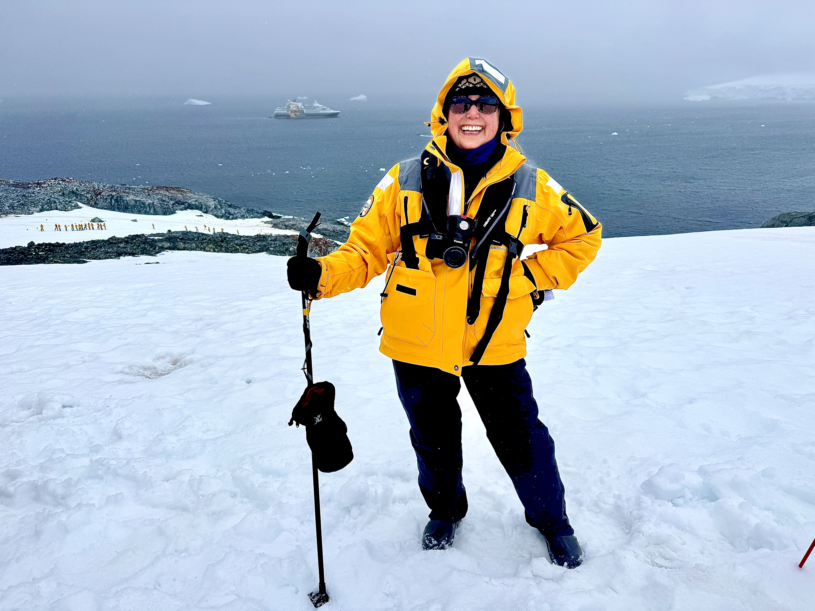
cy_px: 306
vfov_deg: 56.8
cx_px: 408
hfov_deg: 71.6
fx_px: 565
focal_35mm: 24
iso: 80
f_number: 1.78
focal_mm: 6.76
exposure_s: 1/7092
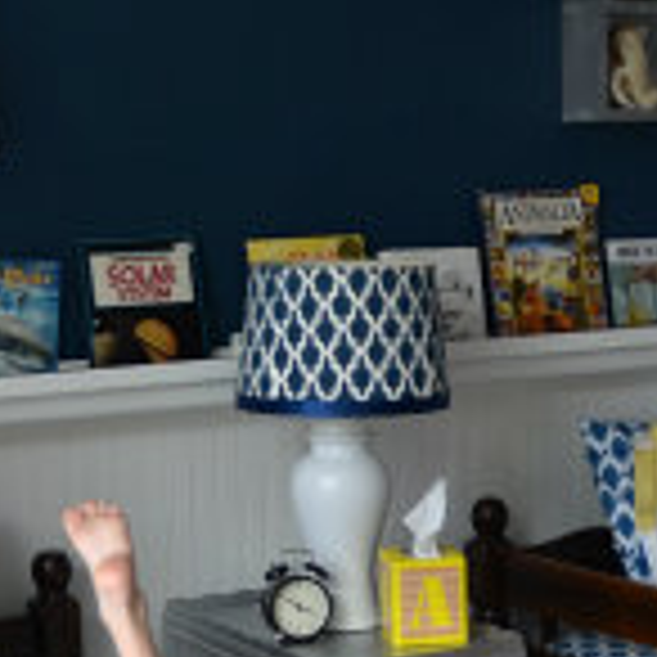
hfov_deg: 16.6
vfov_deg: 16.4
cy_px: 562
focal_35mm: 105
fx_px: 2255
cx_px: 306
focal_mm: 18
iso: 100
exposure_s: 1/13
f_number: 3.5
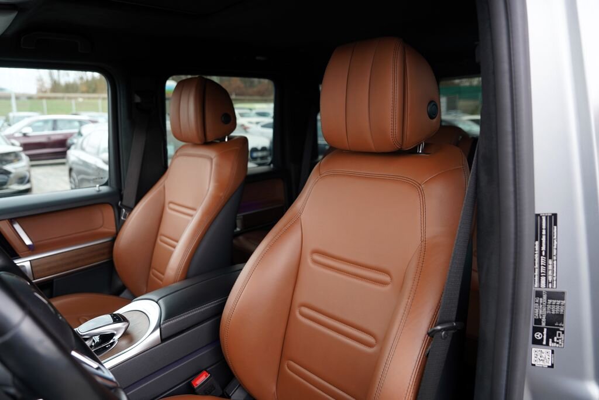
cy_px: 200
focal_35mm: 24
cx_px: 300
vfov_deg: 53.1
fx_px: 399
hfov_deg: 73.7
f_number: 3.5
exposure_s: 1/50
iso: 100
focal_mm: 24
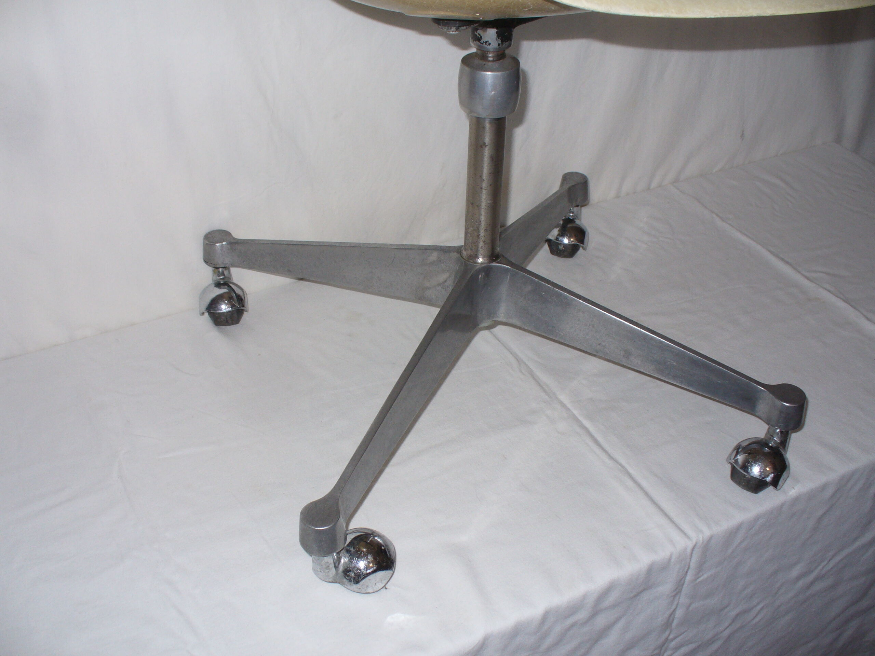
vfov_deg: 38.7
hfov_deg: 50.1
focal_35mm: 37
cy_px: 328
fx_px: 935
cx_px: 438
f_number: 2.8
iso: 100
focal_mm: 6.1
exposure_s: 1/30
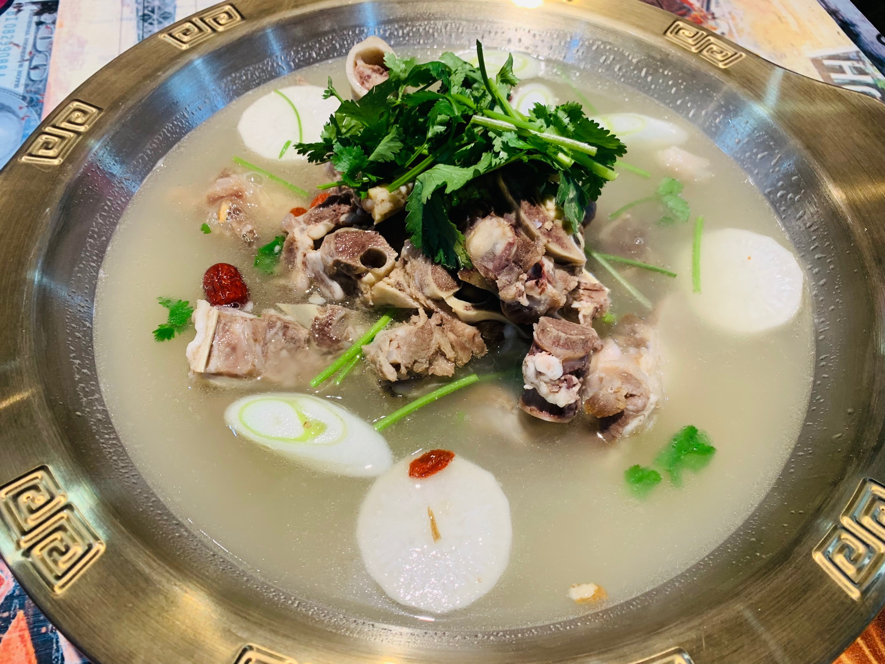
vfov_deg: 53.1
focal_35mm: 26
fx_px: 665
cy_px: 332
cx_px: 442
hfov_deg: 67.3
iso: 64
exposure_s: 1/50
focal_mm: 4.25
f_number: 1.8
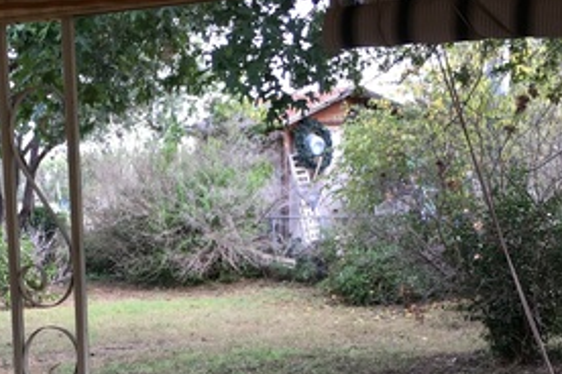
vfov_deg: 18.7
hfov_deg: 28.5
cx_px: 149
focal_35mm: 70
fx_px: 1093
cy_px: 413
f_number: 2.2
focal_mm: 4.15
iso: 32
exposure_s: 1/120
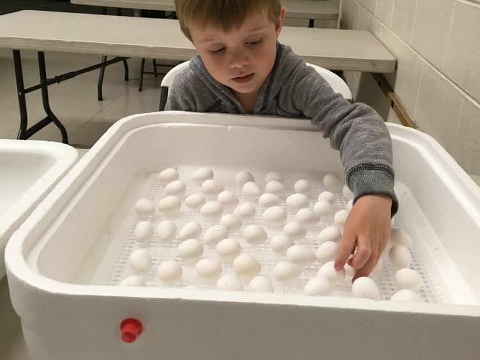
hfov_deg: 51.3
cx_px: 252
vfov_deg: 39.4
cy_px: 138
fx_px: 499
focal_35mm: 36
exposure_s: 1/30
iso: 80
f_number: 2.2
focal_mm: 4.15
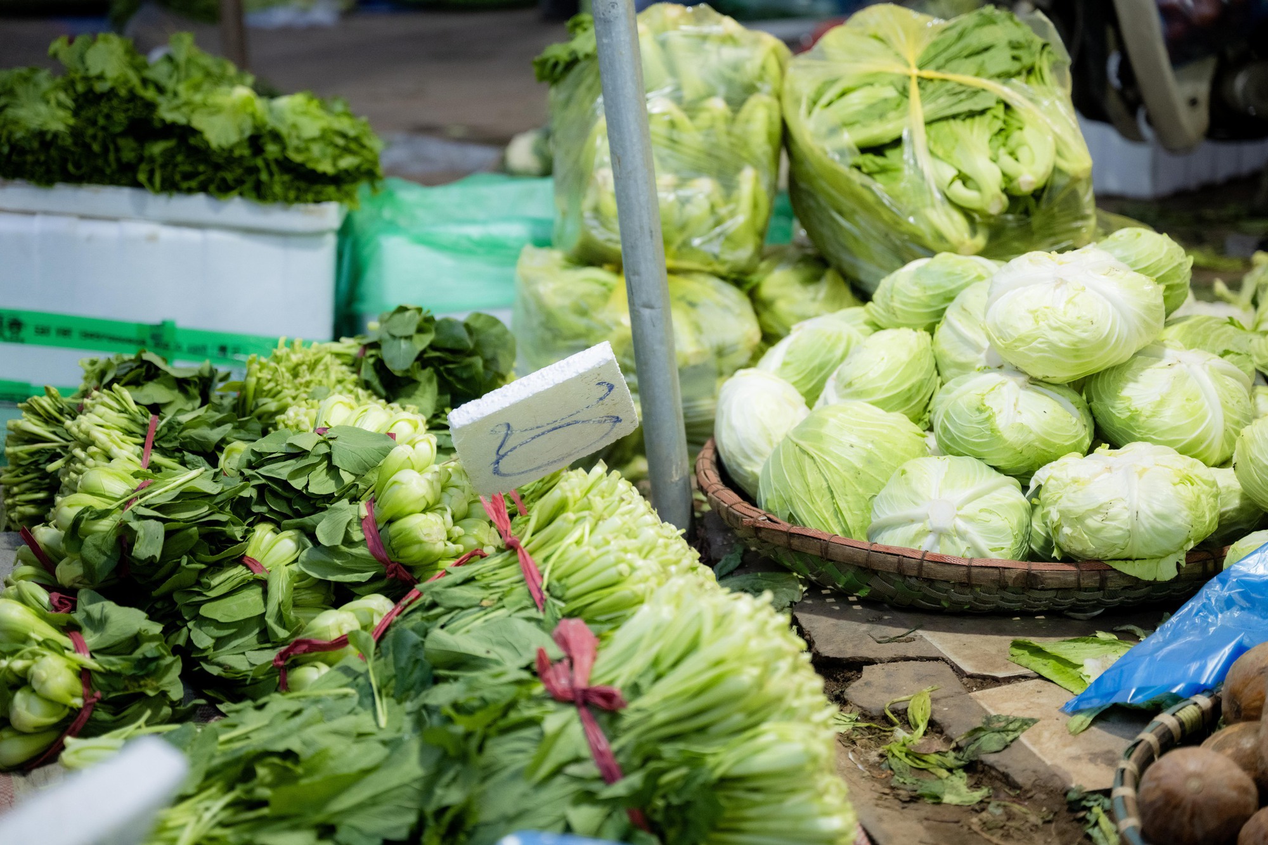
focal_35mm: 70
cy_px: 422
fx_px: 2466
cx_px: 634
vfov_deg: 19.5
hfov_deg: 28.8
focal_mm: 70
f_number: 2.8
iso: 2500
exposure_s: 1/160
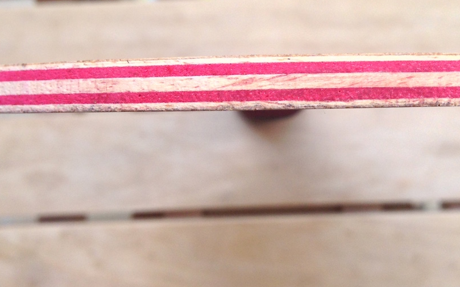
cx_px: 266
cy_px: 66
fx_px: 740
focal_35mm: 59
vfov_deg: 21.8
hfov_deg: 34.5
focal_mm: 4.12
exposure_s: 1/152
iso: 50
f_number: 2.4
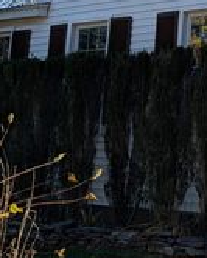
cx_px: 311
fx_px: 719
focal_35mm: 94
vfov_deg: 19.5
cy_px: -30
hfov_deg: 15.2
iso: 19
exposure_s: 1/1577
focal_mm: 6.9
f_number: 1.68
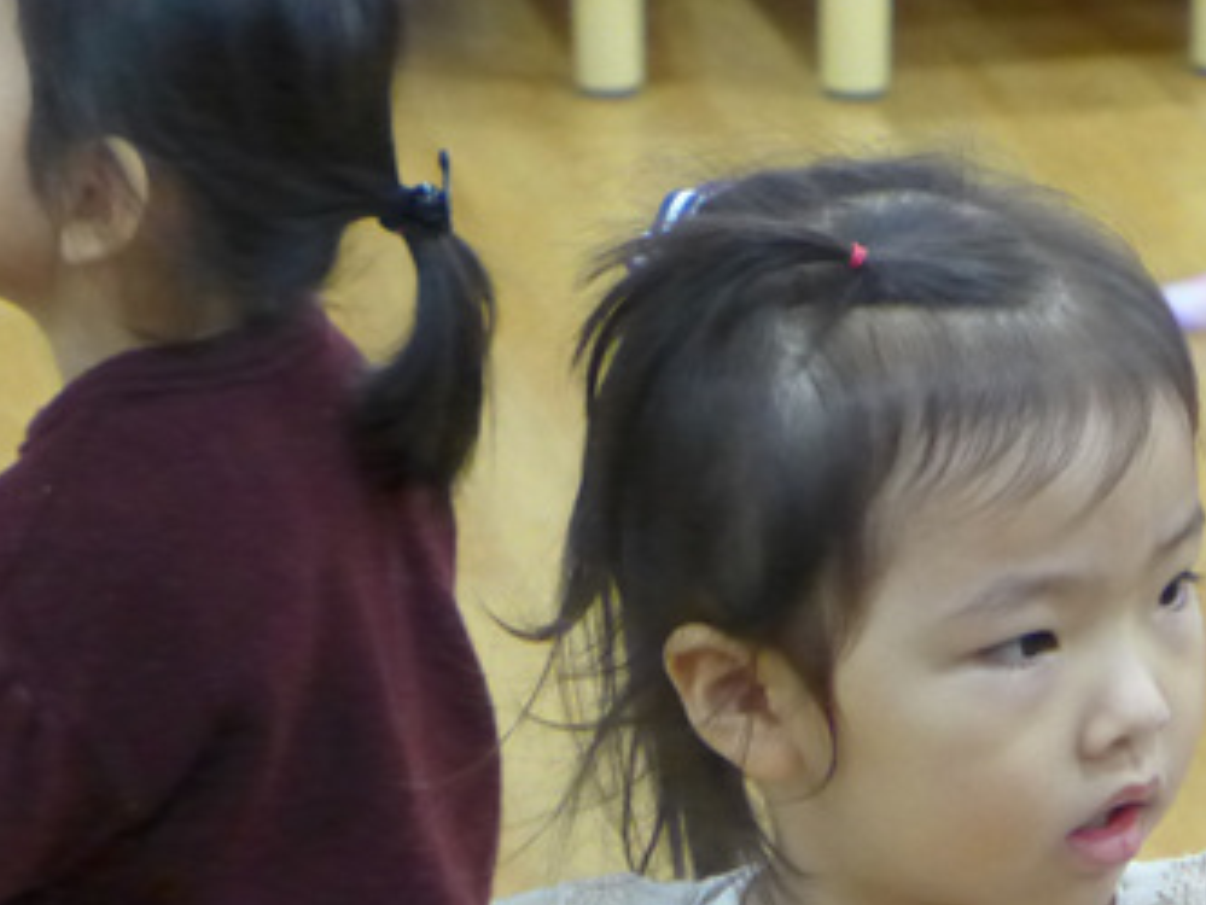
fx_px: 6029
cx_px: 659
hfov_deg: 11.4
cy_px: 557
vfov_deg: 8.6
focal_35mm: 173
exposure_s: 1/320
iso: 1600
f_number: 2.3
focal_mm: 17.7
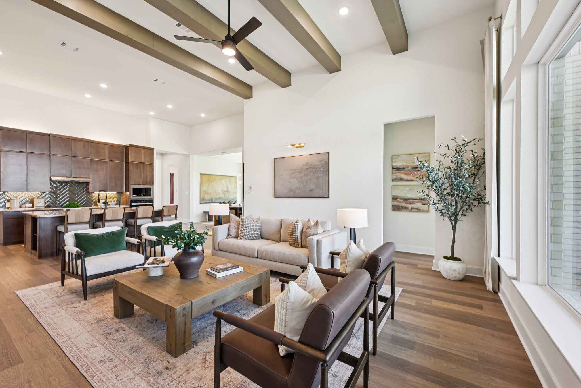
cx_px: 290
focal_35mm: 15
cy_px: 194
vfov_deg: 77.3
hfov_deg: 100.4
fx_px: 242
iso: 250
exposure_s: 1/15
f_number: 6.7
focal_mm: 15
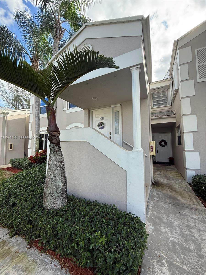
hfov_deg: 85.7
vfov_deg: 102.1
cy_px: 138
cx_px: 103
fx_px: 111
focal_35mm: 14
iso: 50
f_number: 2.2
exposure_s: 1/461
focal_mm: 2.22
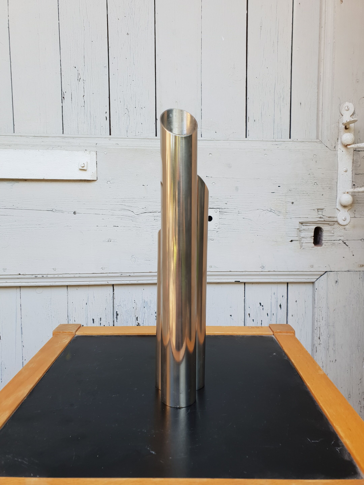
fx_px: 365
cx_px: 182
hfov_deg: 53.1
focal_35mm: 26
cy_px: 242
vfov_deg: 67.3
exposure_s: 1/100
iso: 64
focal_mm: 4.3
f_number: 2.4
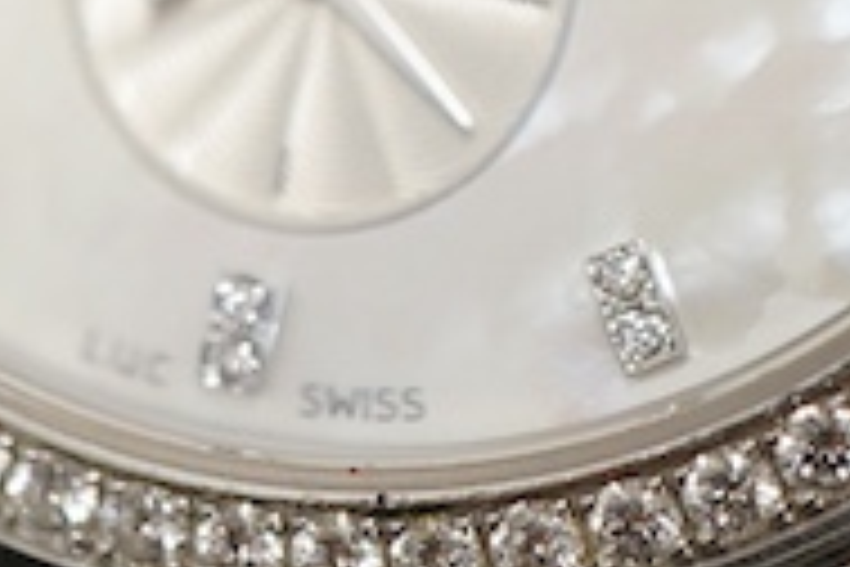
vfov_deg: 6.3
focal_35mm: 214
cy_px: -423
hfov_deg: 9.6
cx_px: 324
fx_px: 5052
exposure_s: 1/125
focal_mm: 30
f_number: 5
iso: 1000
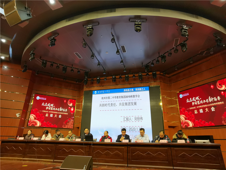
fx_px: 137
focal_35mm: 21
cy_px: 85
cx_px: 113
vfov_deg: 63.4
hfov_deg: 79.0
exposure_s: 1/100
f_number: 2.2
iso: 250
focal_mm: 2.26
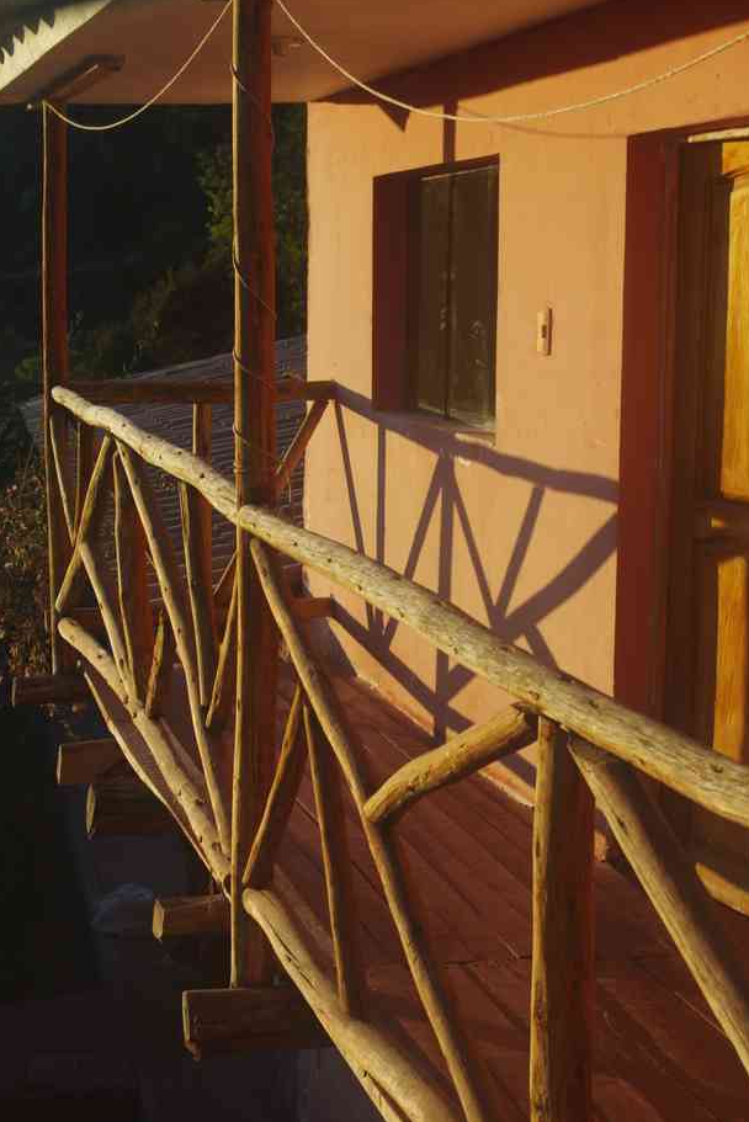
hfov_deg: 23.6
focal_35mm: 58
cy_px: 512
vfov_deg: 34.7
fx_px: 1794
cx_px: 346
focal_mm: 35
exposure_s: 1/60
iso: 200
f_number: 8
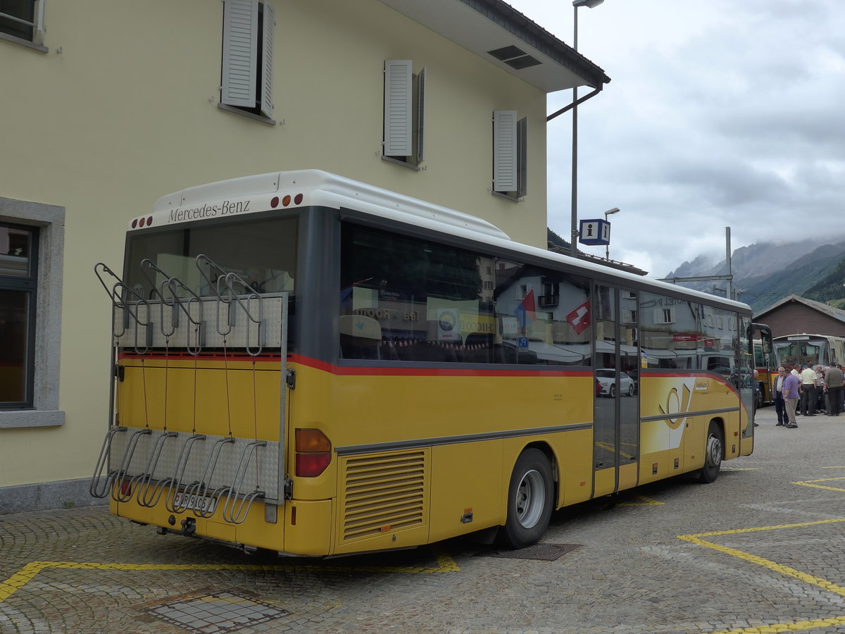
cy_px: 317
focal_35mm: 34
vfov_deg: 41.8
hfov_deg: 54.0
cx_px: 422
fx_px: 830
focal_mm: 7
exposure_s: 1/640
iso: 160
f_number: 4
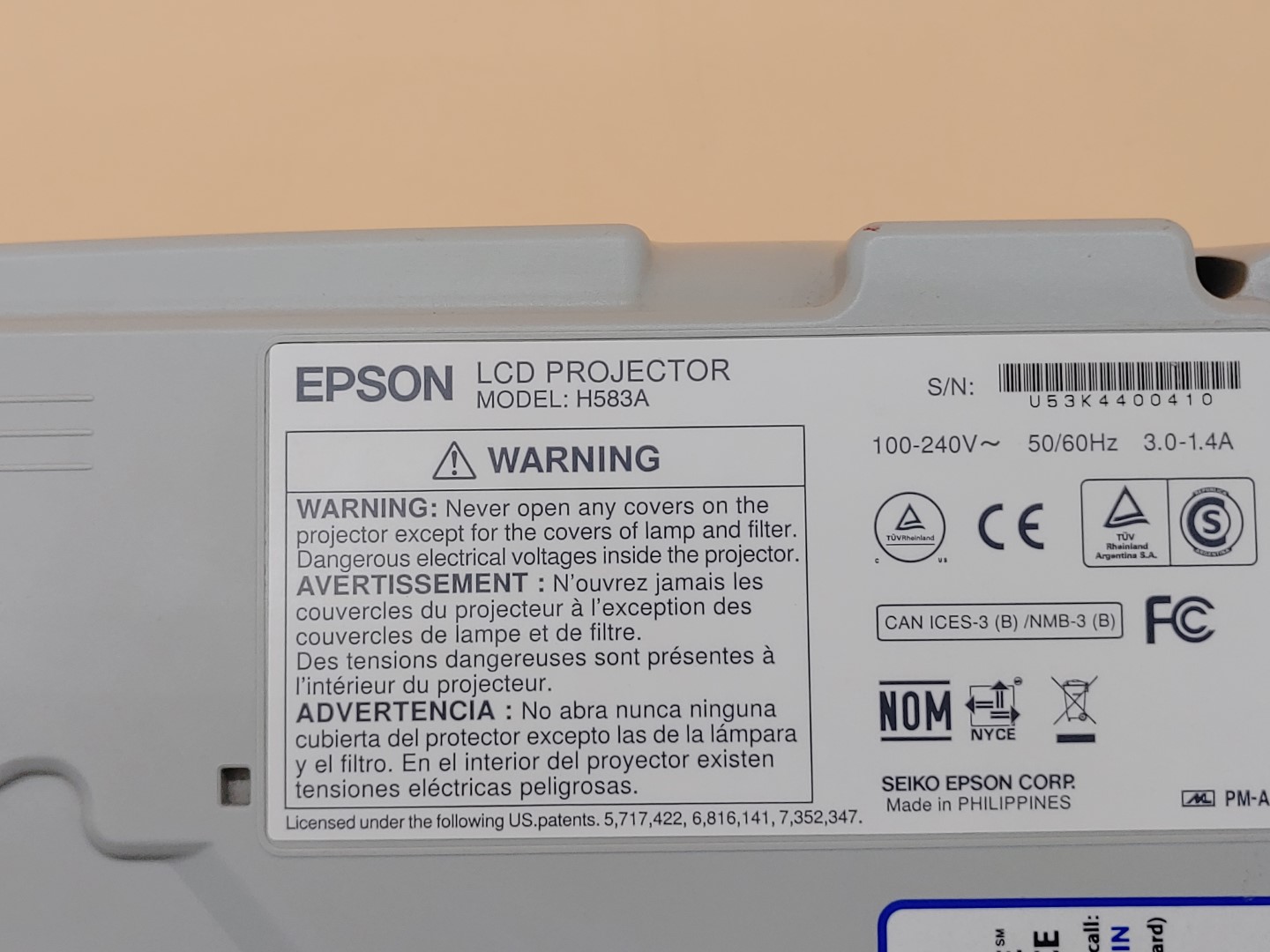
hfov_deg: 42.9
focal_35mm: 44
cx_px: 635
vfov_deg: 32.9
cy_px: 476
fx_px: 1614
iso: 50
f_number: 1.8
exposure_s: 1/100
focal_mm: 4.36
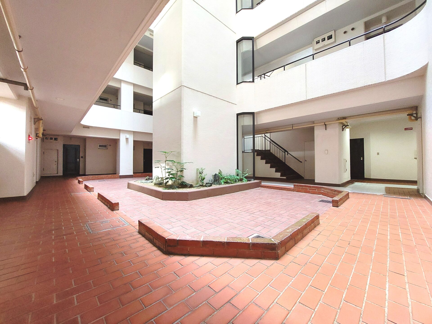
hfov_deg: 106.2
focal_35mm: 13
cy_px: 162
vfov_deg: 89.9
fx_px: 162
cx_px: 216
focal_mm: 1.74
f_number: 2.2
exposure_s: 1/24
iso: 400
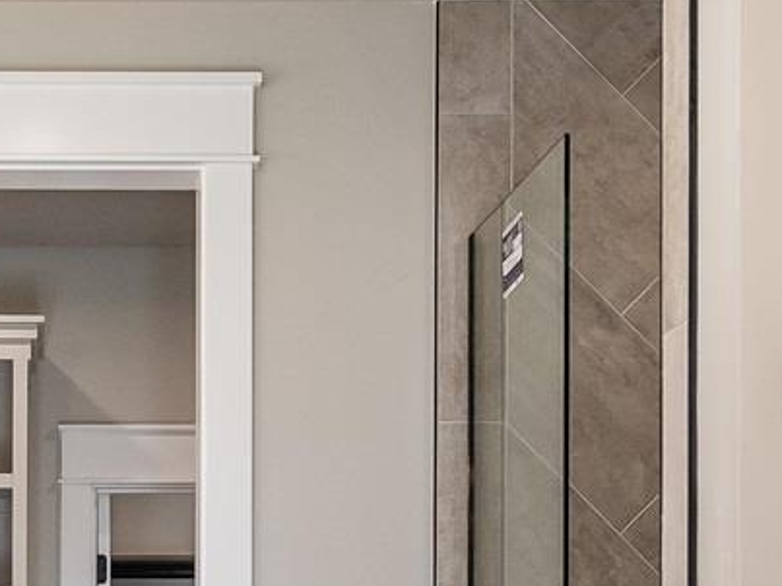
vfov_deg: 18.2
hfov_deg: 23.9
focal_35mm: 77
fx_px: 1739
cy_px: 704
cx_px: -55
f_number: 5
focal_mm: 14
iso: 640
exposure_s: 1/125
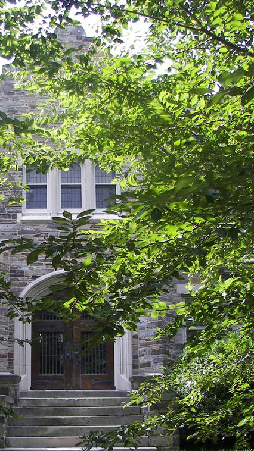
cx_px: 33
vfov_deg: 39.2
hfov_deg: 22.2
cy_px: 226
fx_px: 635
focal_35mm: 53
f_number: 2.8
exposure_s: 1/200
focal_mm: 6
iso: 64
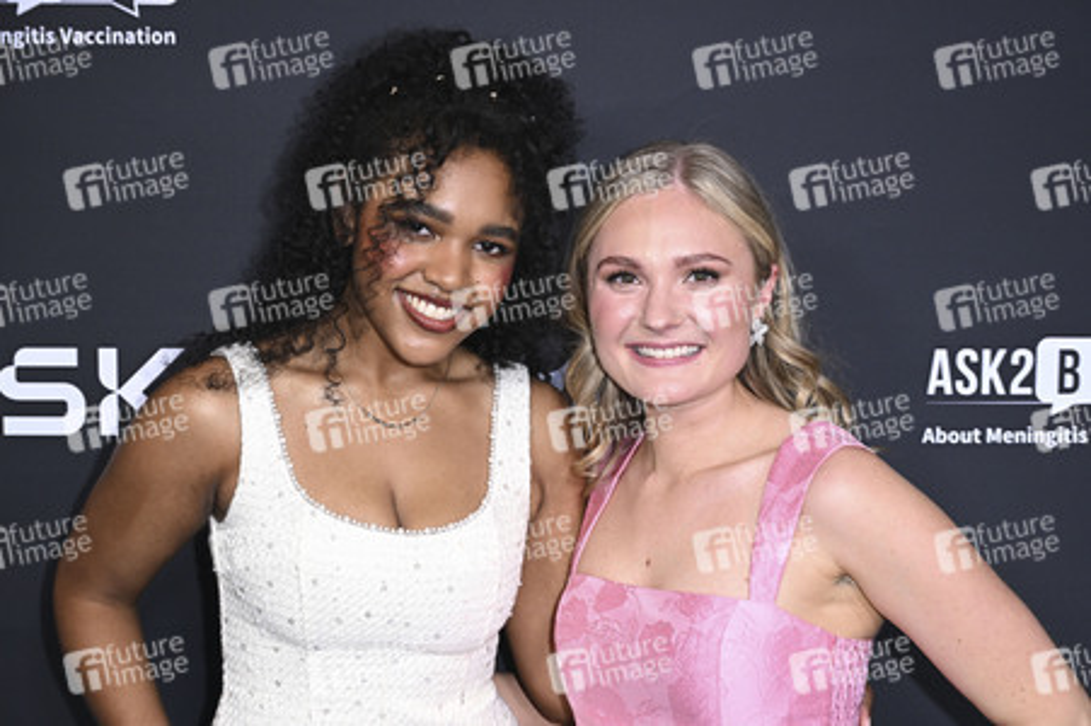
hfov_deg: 32.9
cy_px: 363
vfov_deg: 22.2
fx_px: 1847
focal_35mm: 61
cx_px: 546
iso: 2000
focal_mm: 61
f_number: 5.6
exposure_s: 1/200
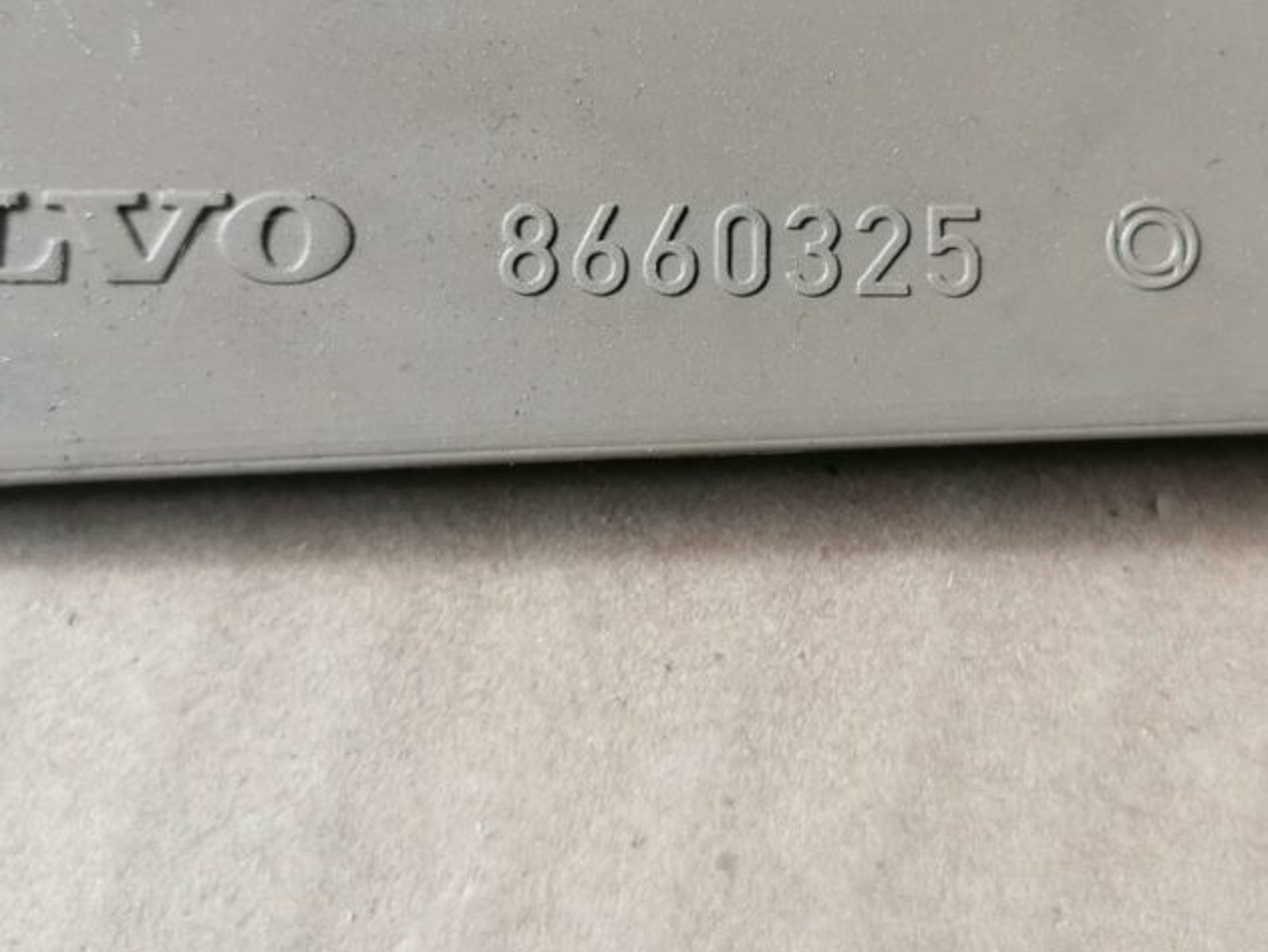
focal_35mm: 60
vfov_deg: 24.0
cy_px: 185
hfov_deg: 32.1
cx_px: 749
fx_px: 2199
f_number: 1.8
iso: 64
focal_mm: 4.75
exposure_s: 1/100
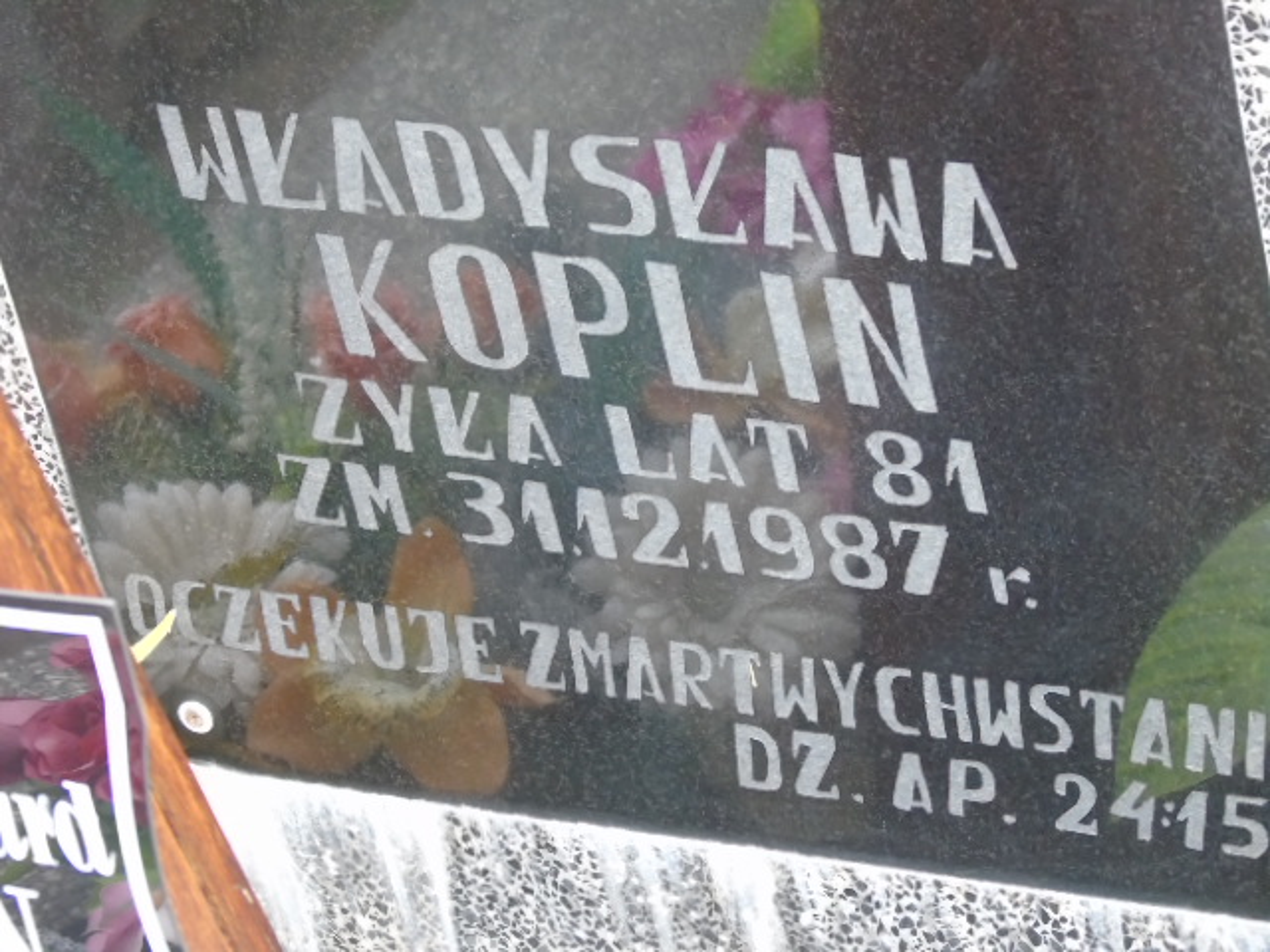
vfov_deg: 10.4
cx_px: 635
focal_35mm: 142
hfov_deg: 13.9
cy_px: 476
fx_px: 5210
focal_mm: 25
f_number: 4.7
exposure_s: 1/60
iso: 640
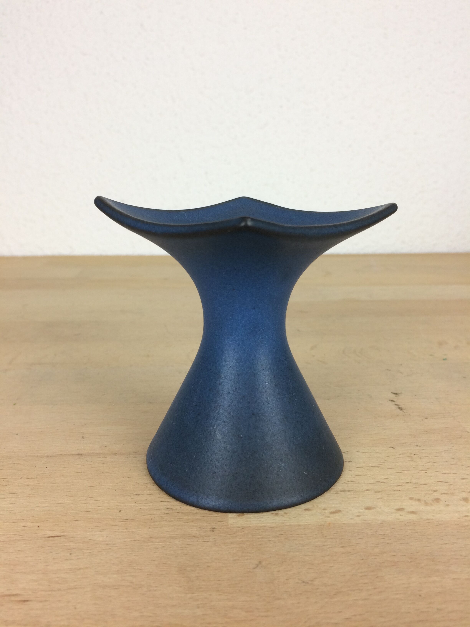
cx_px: 235
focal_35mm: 29
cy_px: 314
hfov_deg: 48.2
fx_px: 525
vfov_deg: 61.7
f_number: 2.2
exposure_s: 1/100
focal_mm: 4.15
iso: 64
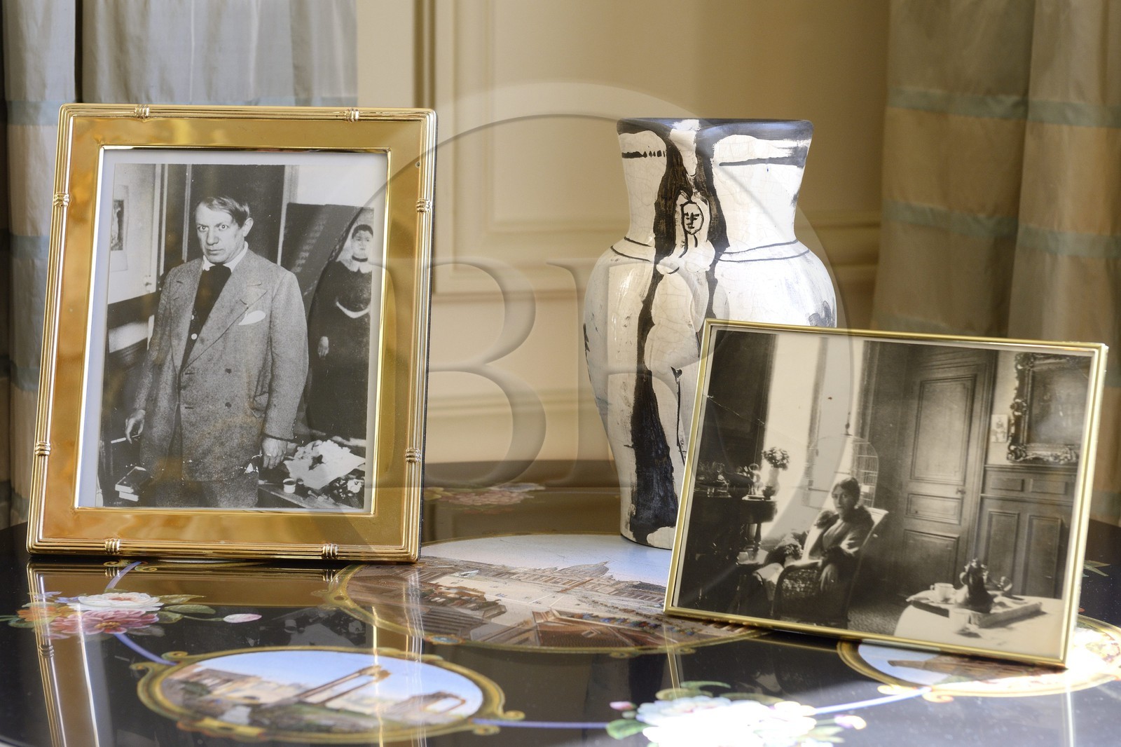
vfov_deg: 19.4
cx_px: 560
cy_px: 374
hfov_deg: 28.8
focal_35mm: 70
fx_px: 2179
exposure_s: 1/80
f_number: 6.3
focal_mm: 70
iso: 800
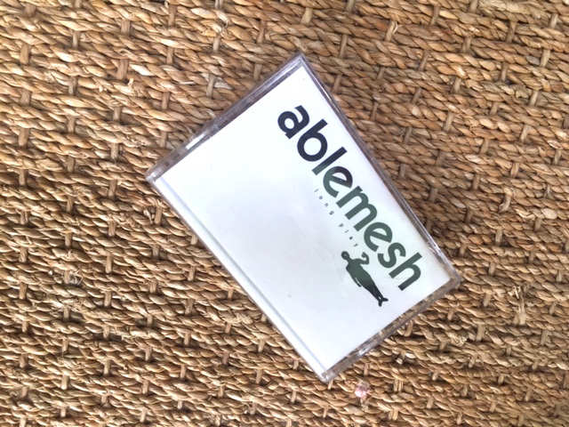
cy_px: 214
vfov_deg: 48.2
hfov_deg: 61.7
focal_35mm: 29
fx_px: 477
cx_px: 284
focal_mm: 4.2
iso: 32
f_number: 2.2
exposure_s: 1/33
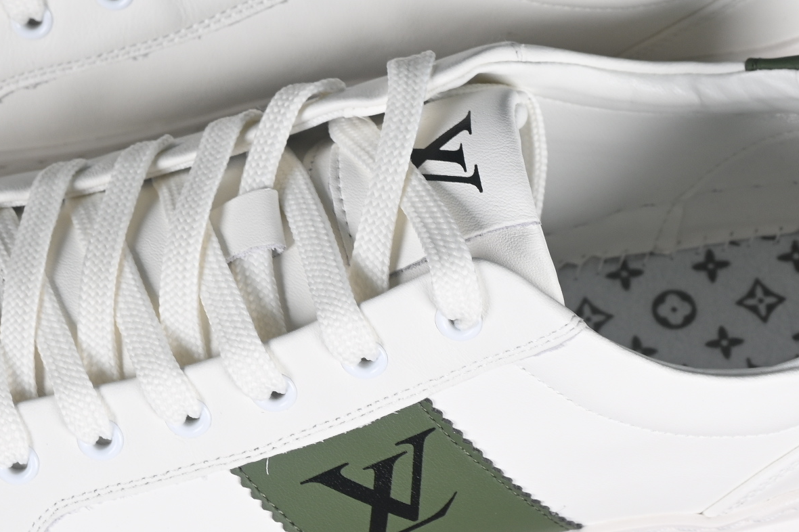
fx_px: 3927
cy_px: 169
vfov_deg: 7.7
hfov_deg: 11.6
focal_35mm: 177
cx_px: 307
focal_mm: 50
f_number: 7.1
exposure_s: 1/80
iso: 160
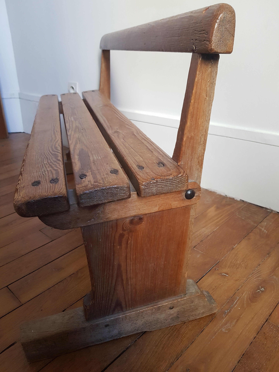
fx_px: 279
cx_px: 140
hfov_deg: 53.1
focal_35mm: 26
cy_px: 186
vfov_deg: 67.3
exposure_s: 1/50
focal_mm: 4.2
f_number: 1.7
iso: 200
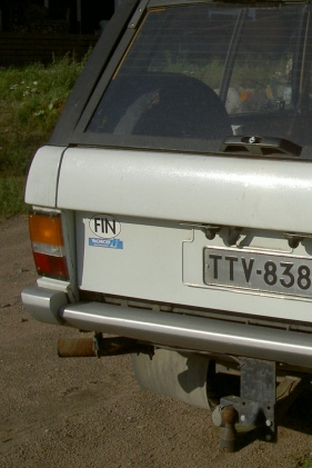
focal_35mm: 77
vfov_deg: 26.3
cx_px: 372
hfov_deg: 17.0
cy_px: 203
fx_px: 1000
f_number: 4.7
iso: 100
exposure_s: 1/1429
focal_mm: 8
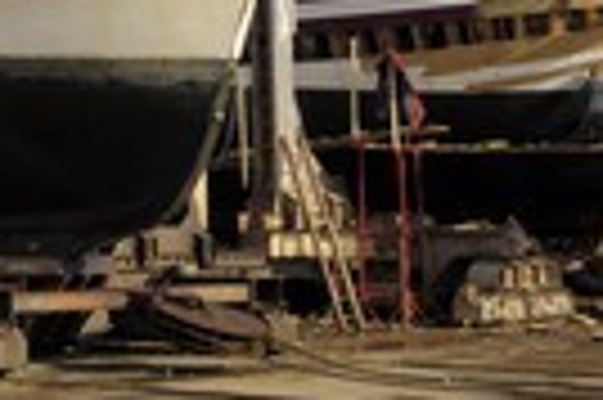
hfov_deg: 15.2
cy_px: -180
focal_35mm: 132
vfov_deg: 10.1
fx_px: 2208
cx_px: -29
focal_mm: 28
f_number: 10
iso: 100
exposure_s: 1/160
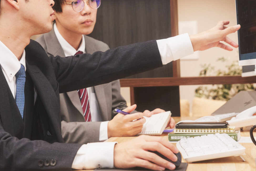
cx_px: 97
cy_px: 36
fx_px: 775
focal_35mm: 109
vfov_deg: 12.5
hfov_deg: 18.7
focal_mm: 61
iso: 2000
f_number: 5.6
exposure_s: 1/125
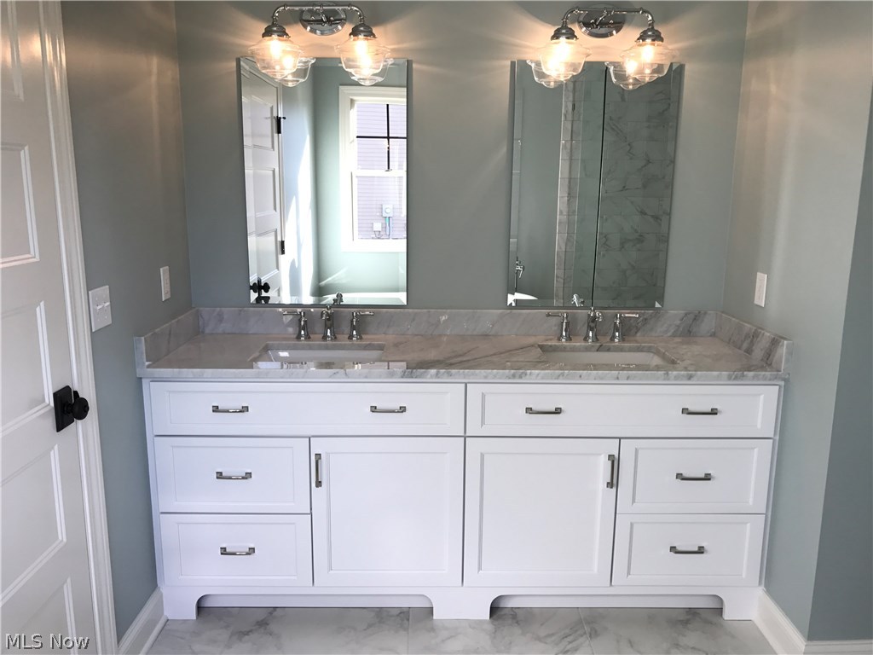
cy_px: 328
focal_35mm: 28
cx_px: 436
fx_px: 706
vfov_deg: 49.7
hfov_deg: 63.4
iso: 20
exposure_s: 1/133
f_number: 1.8
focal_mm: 3.99
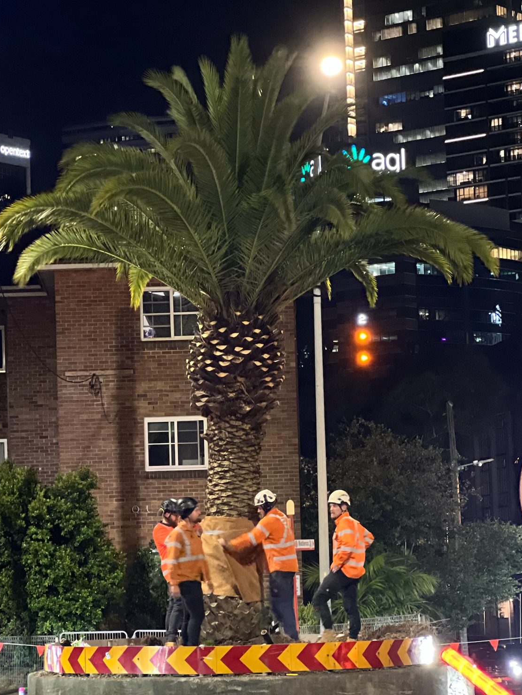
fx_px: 2131
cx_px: 218
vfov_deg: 18.5
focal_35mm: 106
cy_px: 411
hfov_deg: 14.0
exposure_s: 1/15
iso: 1000
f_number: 2.8
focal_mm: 9
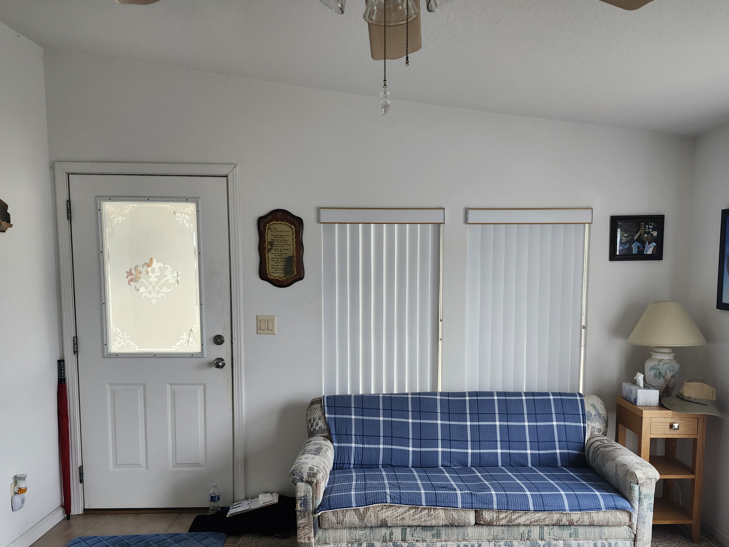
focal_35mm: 28
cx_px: 410
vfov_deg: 49.5
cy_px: 323
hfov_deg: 63.2
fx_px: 590
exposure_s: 1/120
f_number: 1.8
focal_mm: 5.54
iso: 200
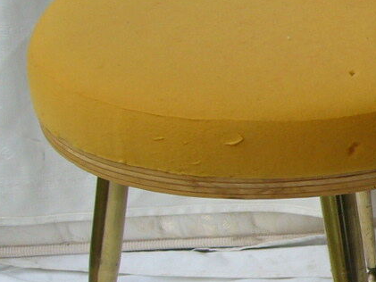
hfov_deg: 13.3
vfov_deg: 11.1
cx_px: 688
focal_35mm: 133
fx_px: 1445
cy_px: 202
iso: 80
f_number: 2.8
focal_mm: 5.8
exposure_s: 1/80
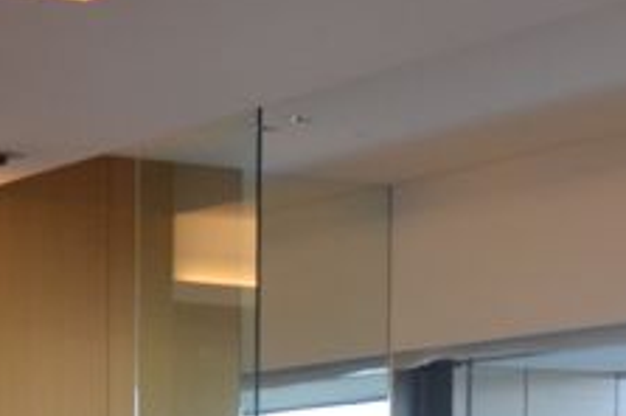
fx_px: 2691
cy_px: 992
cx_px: 536
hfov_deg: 13.2
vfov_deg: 8.1
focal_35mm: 155
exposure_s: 1/60
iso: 640
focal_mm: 18
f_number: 4
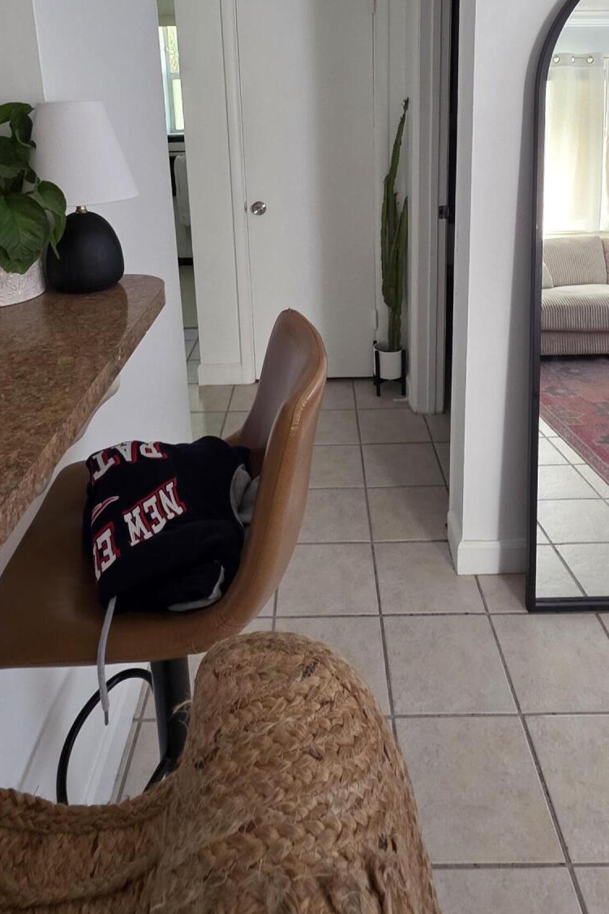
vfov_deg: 69.2
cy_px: 235
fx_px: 609
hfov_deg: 53.1
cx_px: 301
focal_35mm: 24
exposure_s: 1/60
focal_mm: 2.2
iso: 160
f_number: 1.9
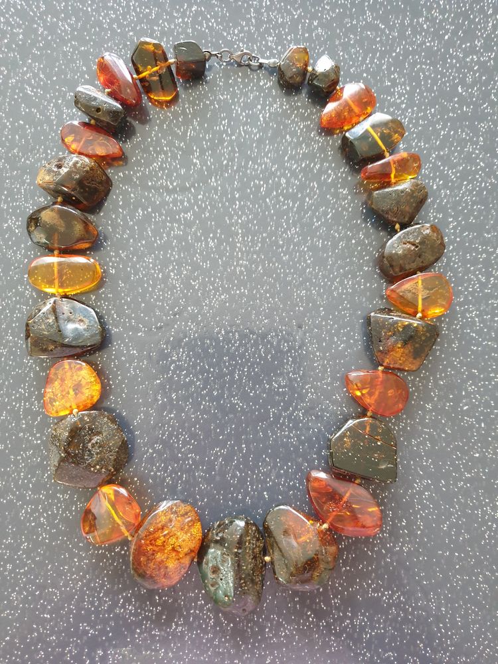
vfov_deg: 67.3
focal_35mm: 26
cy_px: 332
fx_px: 499
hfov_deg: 53.1
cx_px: 249
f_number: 1.5
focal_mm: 4.3
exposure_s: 1/19
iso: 250
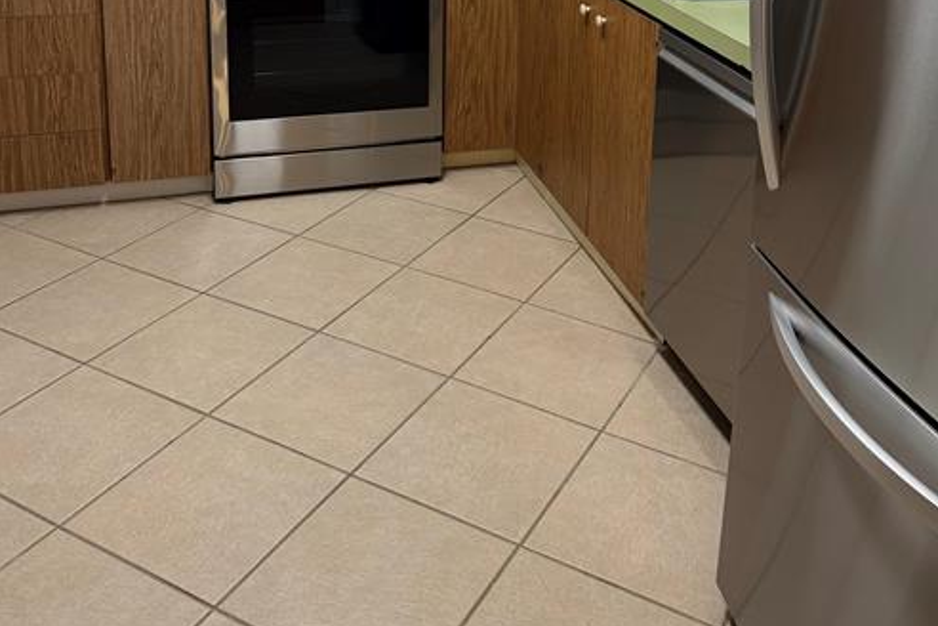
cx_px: 517
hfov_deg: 49.5
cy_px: -8
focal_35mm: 39
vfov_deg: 31.5
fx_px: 1016
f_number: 1.78
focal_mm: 6.76
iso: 200
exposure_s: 1/120
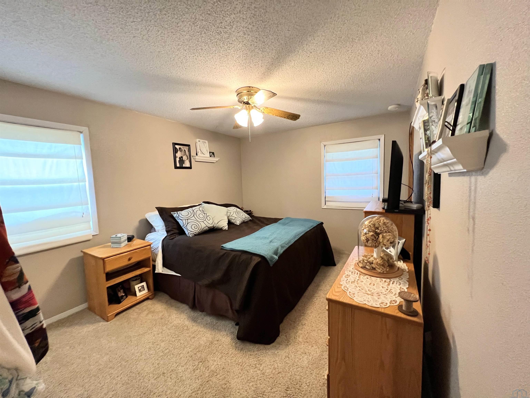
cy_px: 199
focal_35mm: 13
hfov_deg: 106.2
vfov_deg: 89.9
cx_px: 265
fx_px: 199
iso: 500
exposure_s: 1/60
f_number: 1.8
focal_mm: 1.57
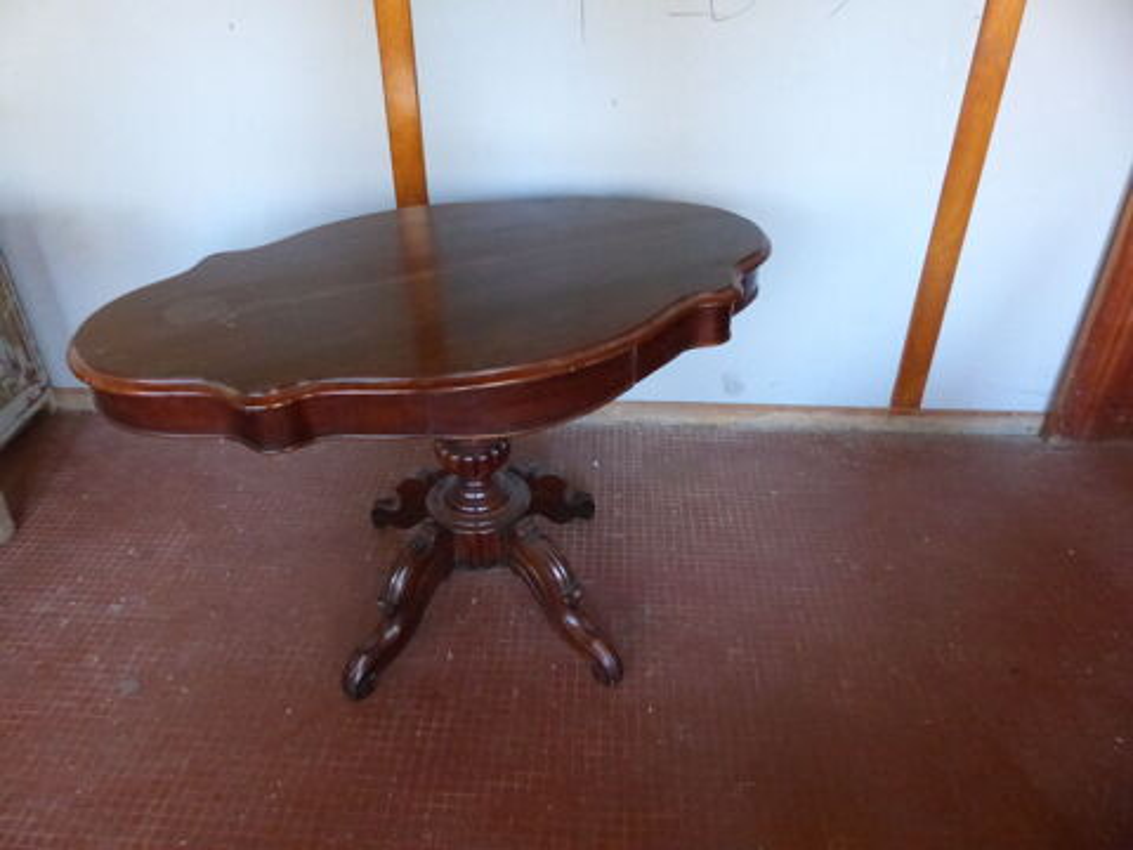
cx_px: 566
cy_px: 425
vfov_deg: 54.9
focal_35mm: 25
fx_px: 818
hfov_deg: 69.4
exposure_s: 1/20
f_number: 2.8
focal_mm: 4.5
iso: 800
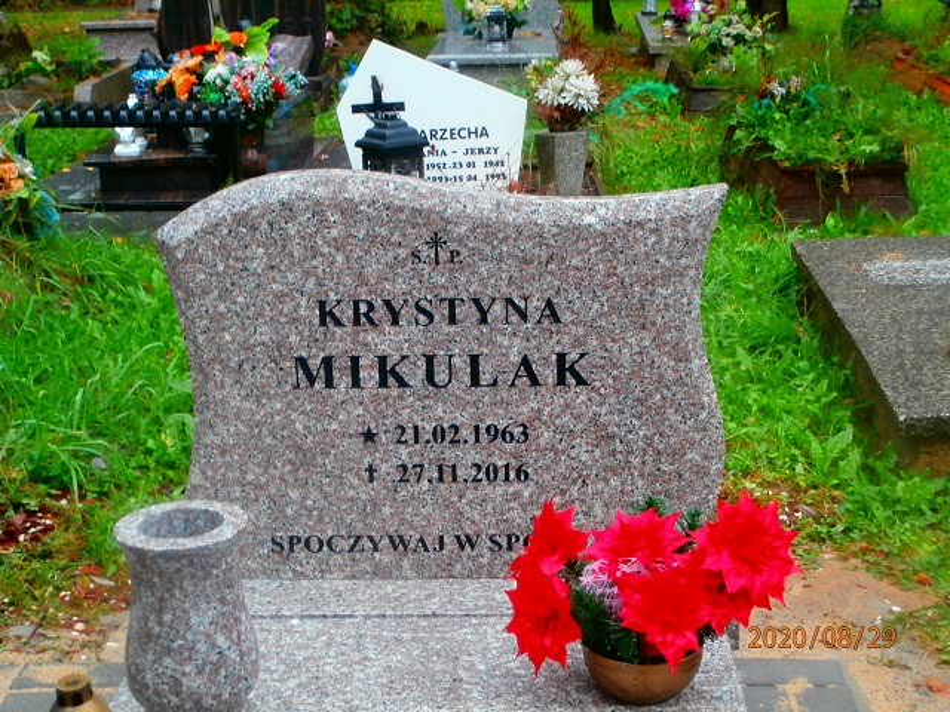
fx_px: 1564
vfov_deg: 25.7
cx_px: 475
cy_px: 356
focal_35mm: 57
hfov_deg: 33.8
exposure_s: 1/50
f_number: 4.5
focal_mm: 10.11
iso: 200
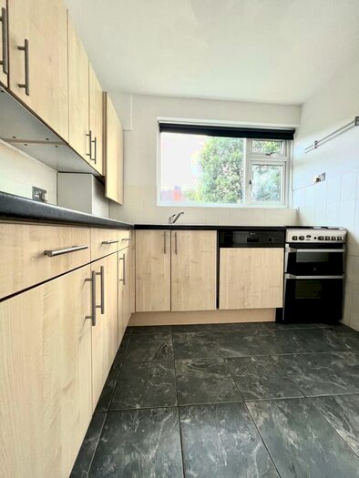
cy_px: 239
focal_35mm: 13
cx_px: 180
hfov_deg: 89.9
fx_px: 180
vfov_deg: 106.2
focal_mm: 1.57
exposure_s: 1/99
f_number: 1.8
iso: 125
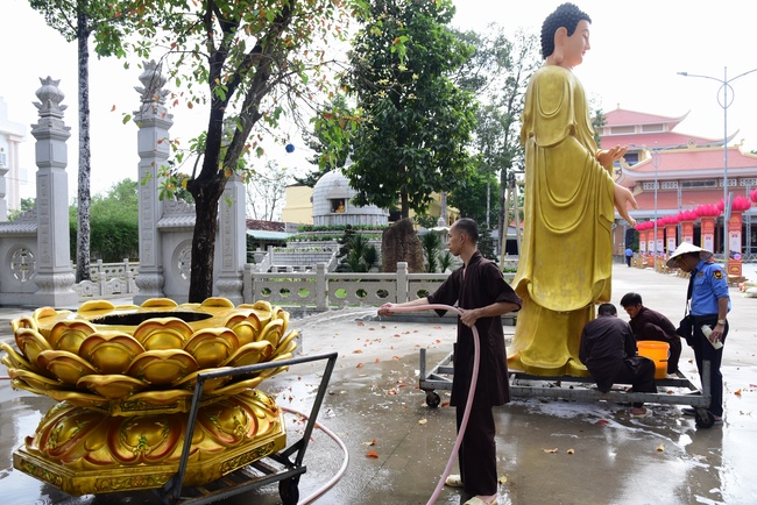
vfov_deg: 53.2
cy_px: 252
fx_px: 505
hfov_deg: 73.7
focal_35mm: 24
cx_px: 378
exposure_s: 1/250
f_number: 6.3
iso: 200
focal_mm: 24
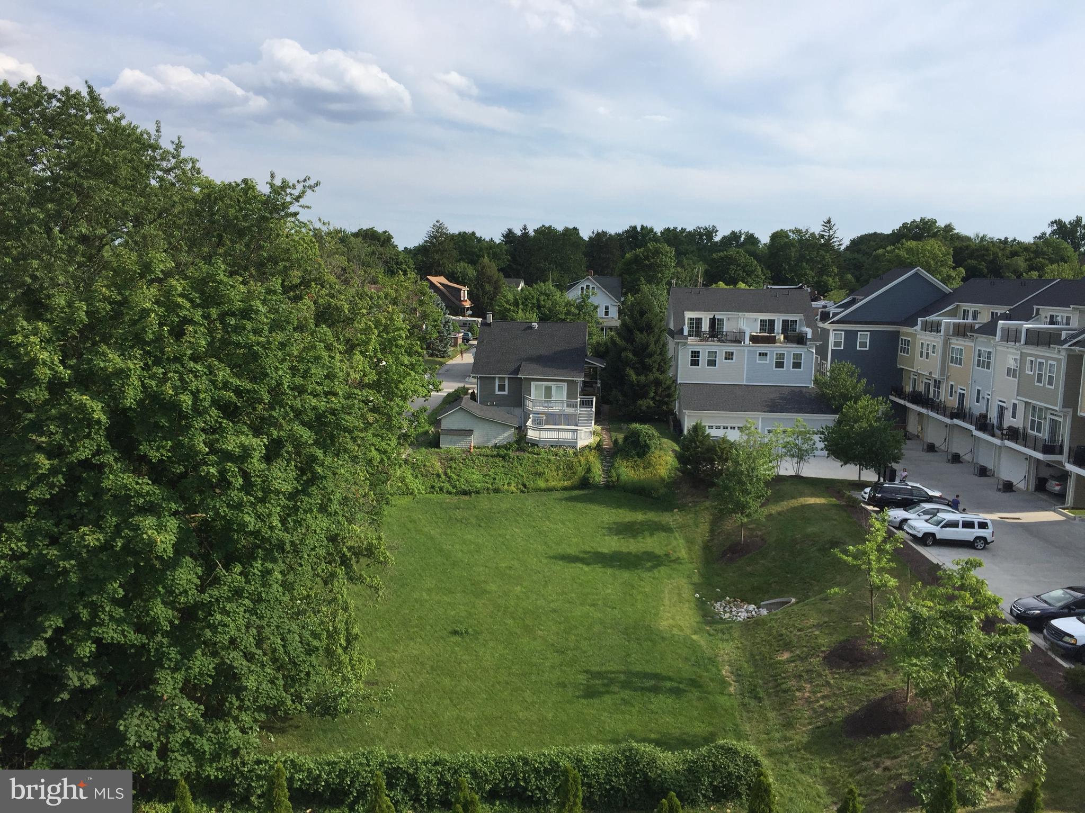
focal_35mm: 29
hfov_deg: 61.7
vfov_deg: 48.2
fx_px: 909
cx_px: 542
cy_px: 406
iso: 32
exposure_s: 1/1799
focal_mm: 4.15
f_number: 2.2
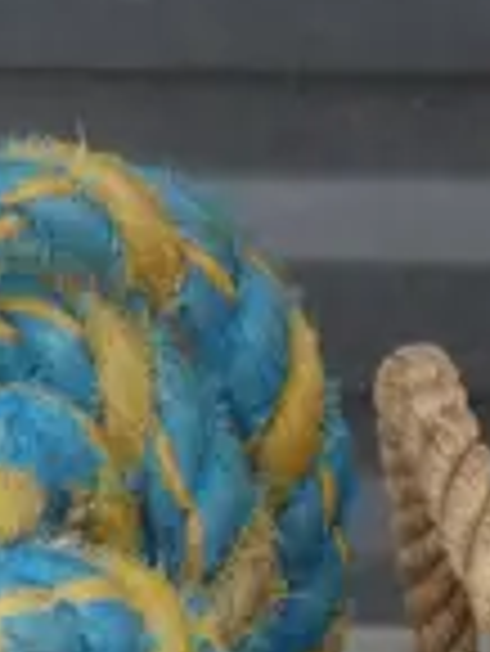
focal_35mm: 283
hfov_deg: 5.2
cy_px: 1677
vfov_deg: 6.6
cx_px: 722
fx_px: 5333
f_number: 4.4
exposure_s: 1/100
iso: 200
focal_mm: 20
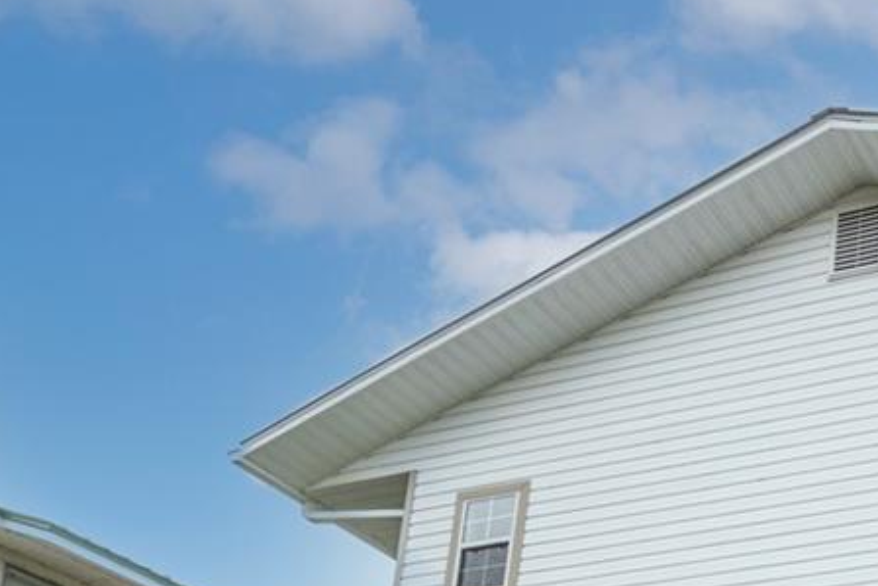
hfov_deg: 33.1
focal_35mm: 50
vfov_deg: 22.0
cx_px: 1027
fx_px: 1220
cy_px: 903
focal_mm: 14
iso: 400
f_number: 8
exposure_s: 1/1600
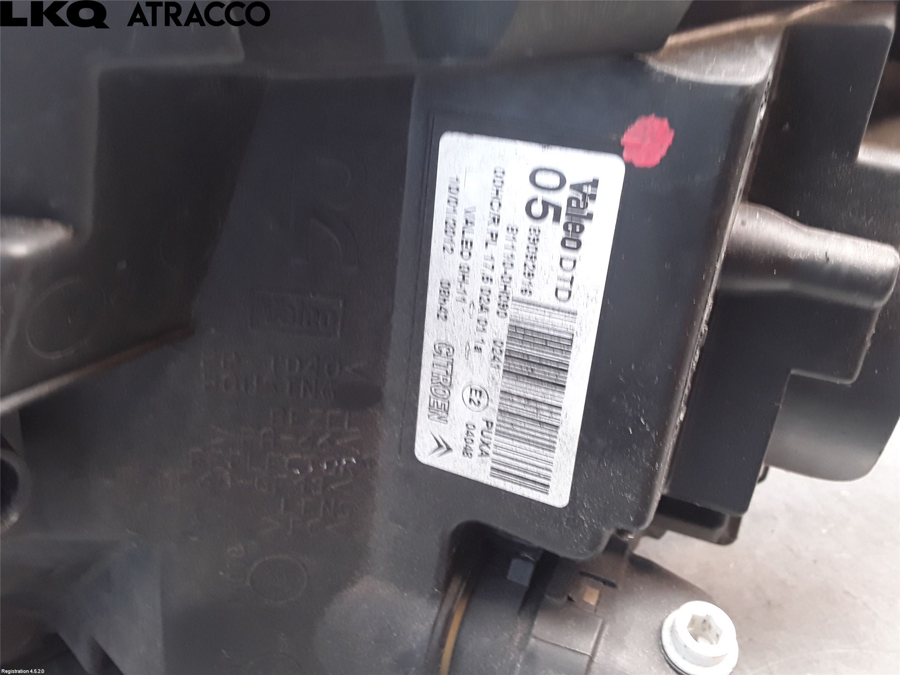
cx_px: 450
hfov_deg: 63.4
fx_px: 728
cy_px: 338
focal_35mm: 28
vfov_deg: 49.7
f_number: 1.9
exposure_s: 1/20
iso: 100
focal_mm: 2.91
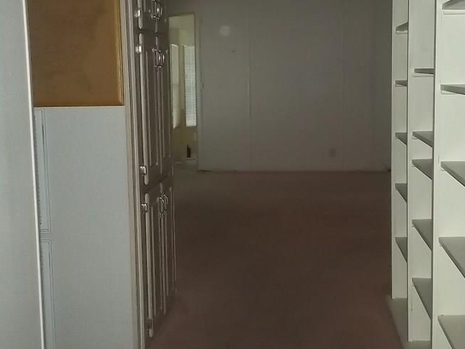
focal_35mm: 60
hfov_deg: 32.2
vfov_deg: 24.4
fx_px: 806
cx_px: 262
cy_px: 169
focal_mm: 6.3
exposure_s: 1/60
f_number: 4.5
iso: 360
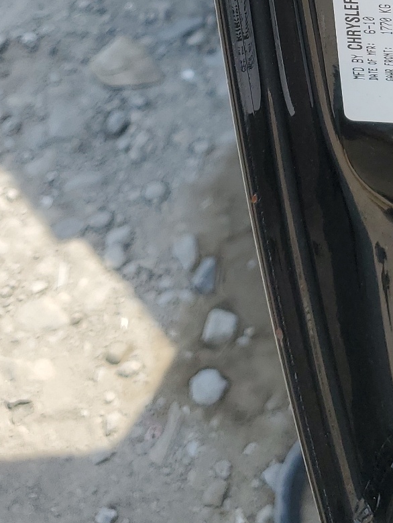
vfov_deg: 24.9
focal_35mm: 71
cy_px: -93
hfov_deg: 20.0
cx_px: 413
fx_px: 1074
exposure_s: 1/1111
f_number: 1.5
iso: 50
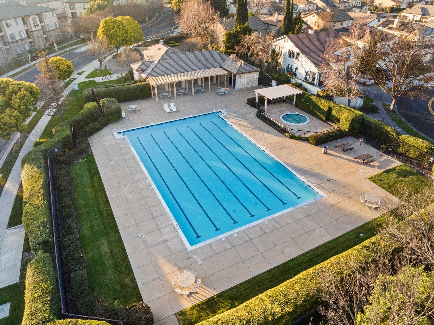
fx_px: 301
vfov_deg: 56.8
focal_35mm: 24
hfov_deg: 71.6
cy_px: 162
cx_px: 217
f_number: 8
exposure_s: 1/2
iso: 400
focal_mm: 12.29
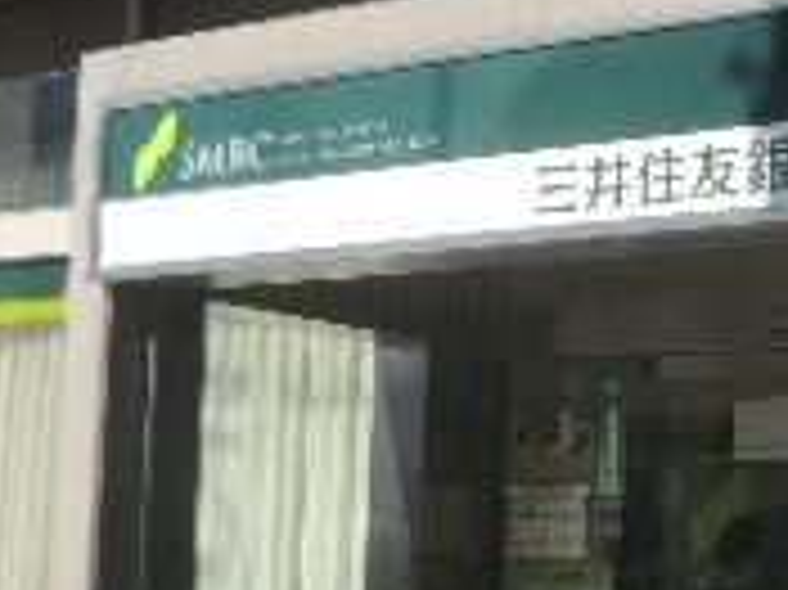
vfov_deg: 16.7
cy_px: 432
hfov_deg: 22.0
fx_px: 2002
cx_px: 626
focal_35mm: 88
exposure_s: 1/1250
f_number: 3.2
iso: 100
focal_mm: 4.3
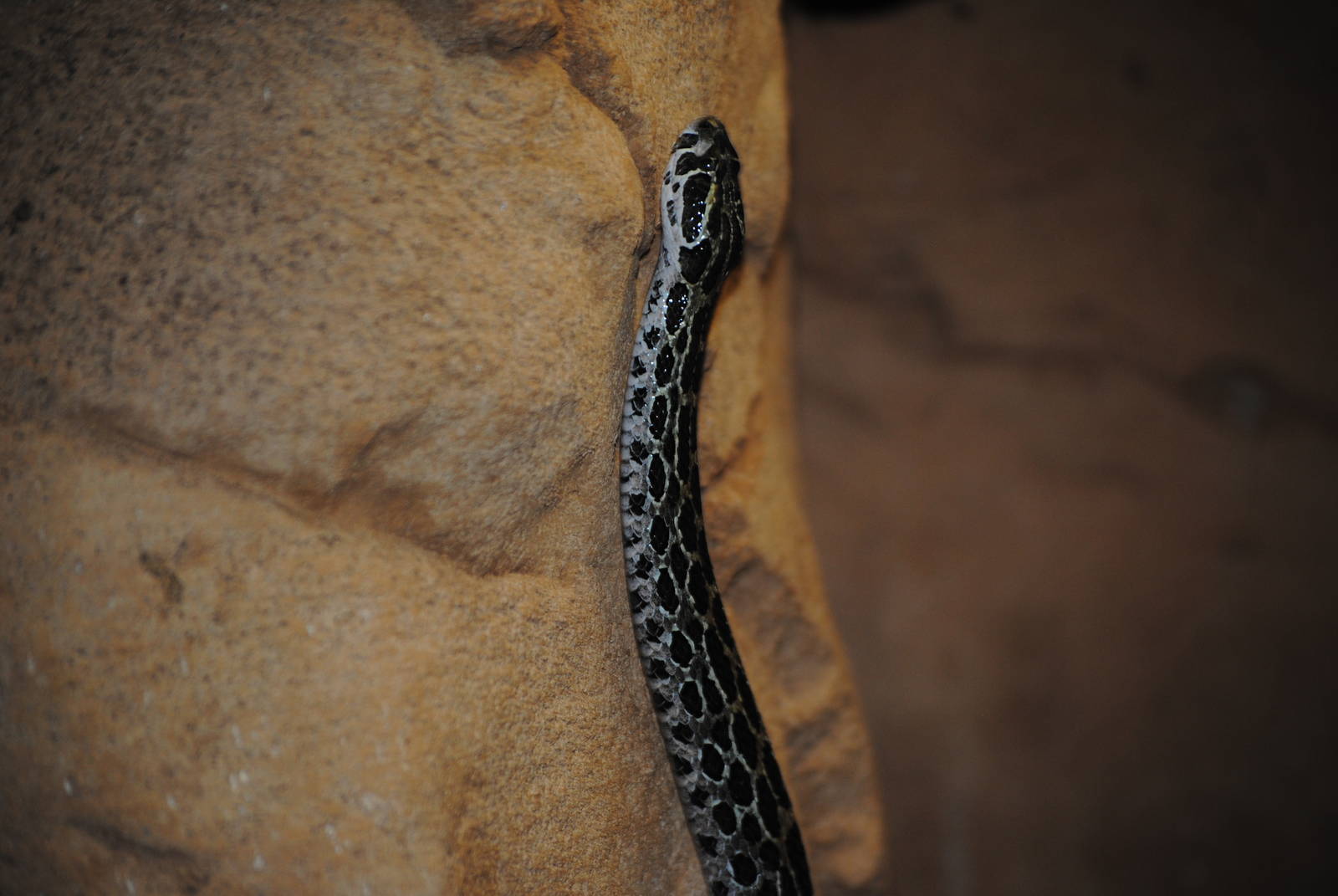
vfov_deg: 9.2
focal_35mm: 150
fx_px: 5582
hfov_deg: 13.7
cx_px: 669
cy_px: 448
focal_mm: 100
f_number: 4.5
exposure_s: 1/60
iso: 200
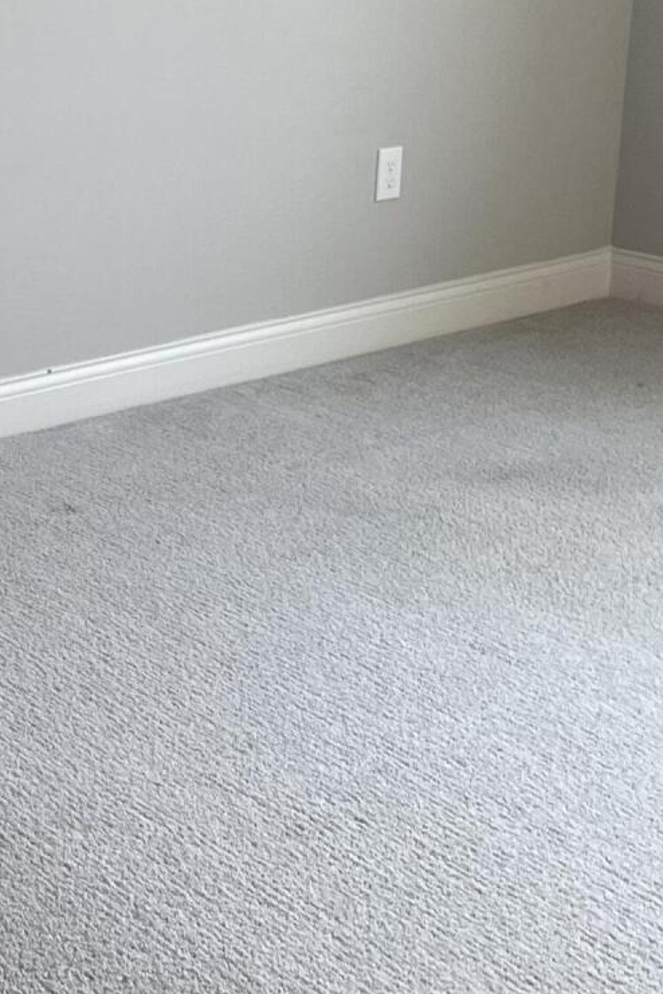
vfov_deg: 27.3
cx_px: -248
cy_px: 233
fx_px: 2016
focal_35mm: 73
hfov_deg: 17.3
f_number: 1.6
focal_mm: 5.1
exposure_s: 1/120
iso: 64
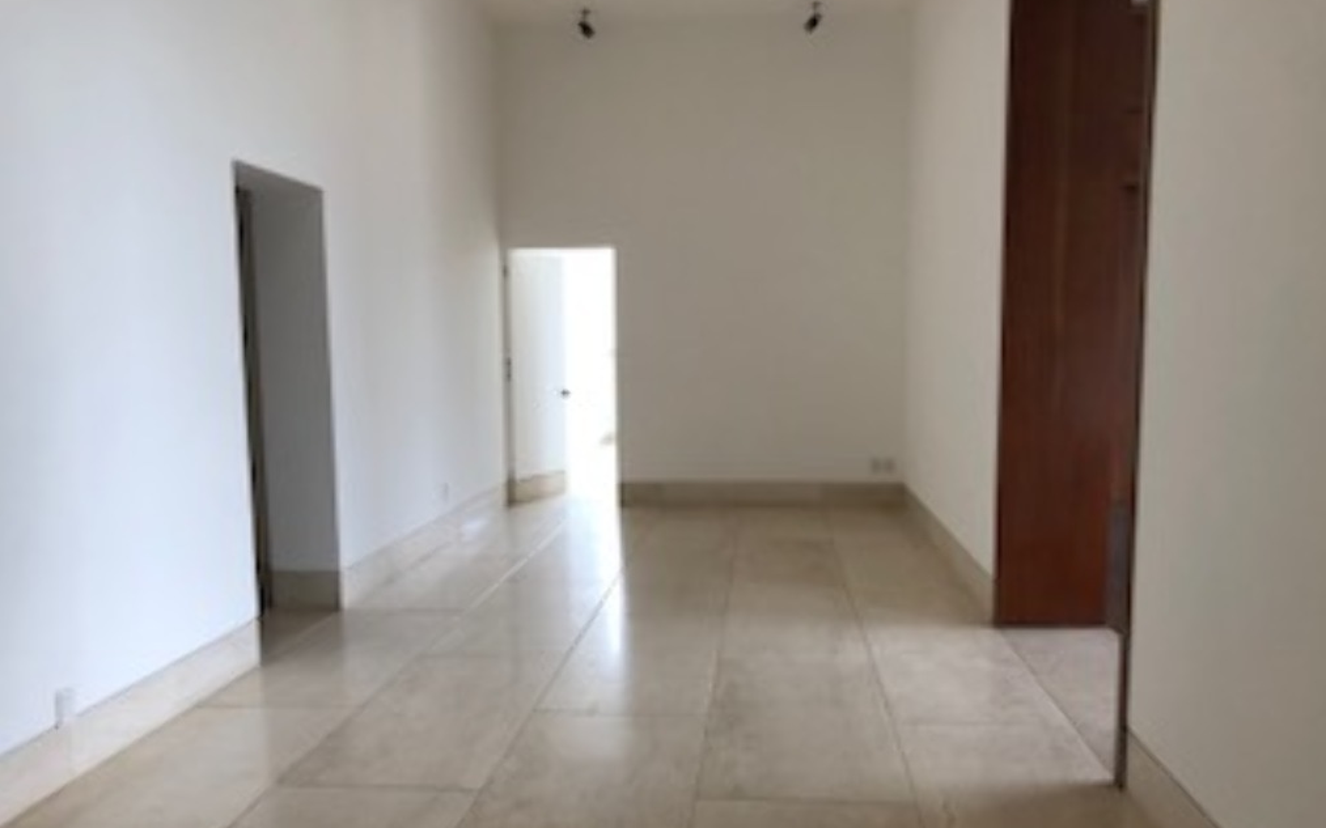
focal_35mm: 30
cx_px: 666
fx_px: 1084
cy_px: 483
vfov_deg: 41.7
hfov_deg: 62.9
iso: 20
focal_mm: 4
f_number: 1.8
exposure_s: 1/40
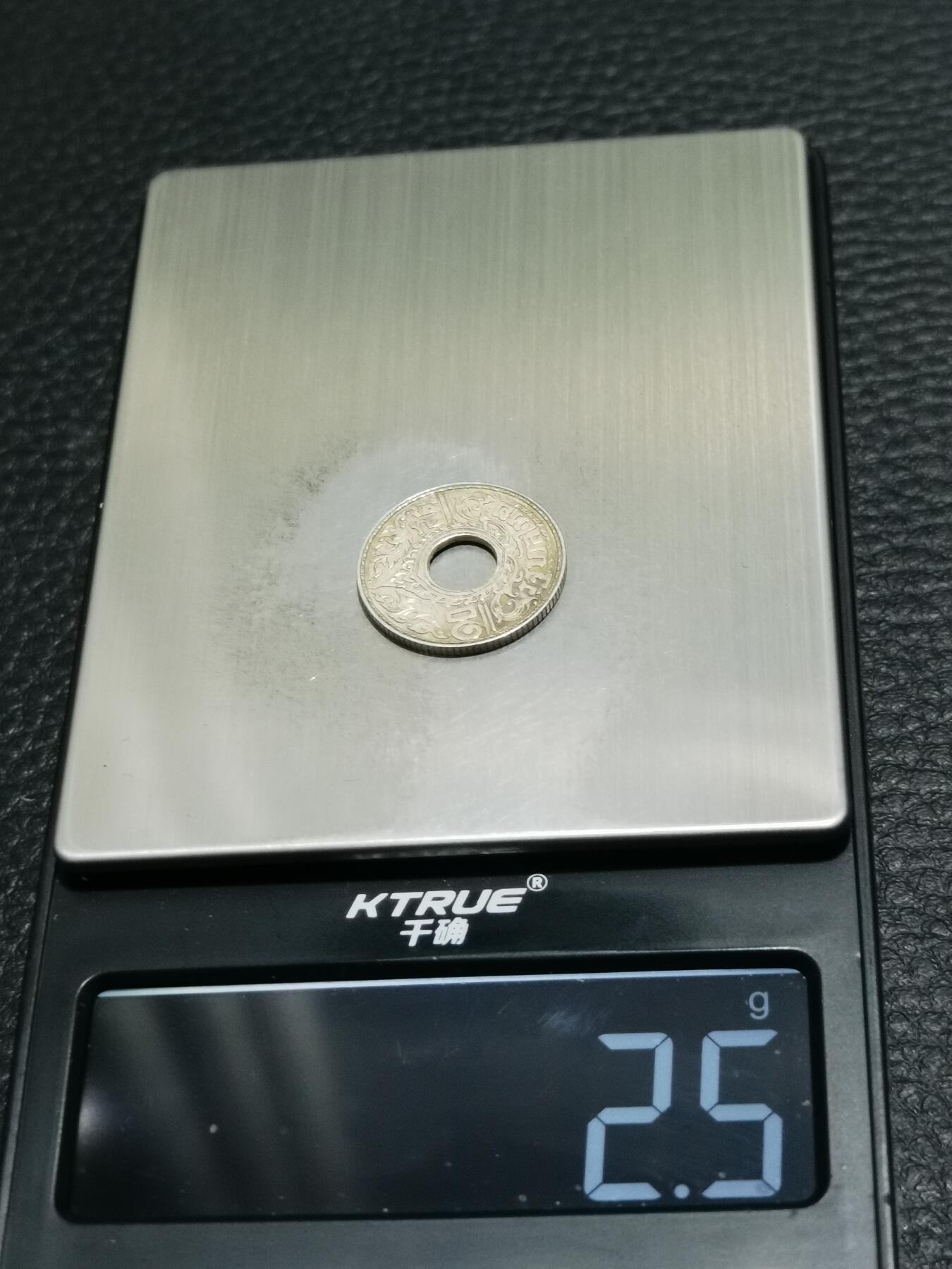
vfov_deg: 29.4
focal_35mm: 66
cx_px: 476
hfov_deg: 22.3
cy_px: 634
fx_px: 2420
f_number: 1.9
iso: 160
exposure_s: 1/100
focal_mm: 6.67
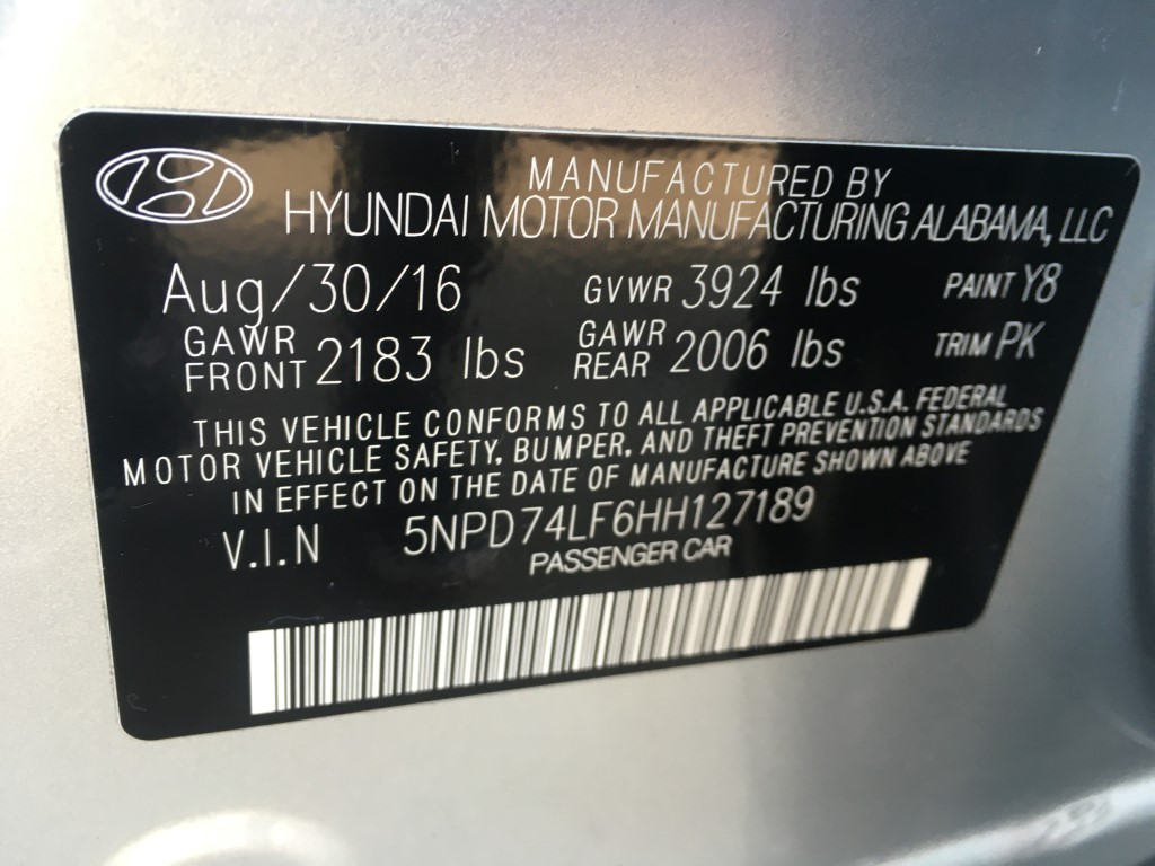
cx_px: 578
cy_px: 433
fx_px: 968
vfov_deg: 48.2
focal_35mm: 29
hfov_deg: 61.7
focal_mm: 4.15
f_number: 2.2
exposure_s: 1/40
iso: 32
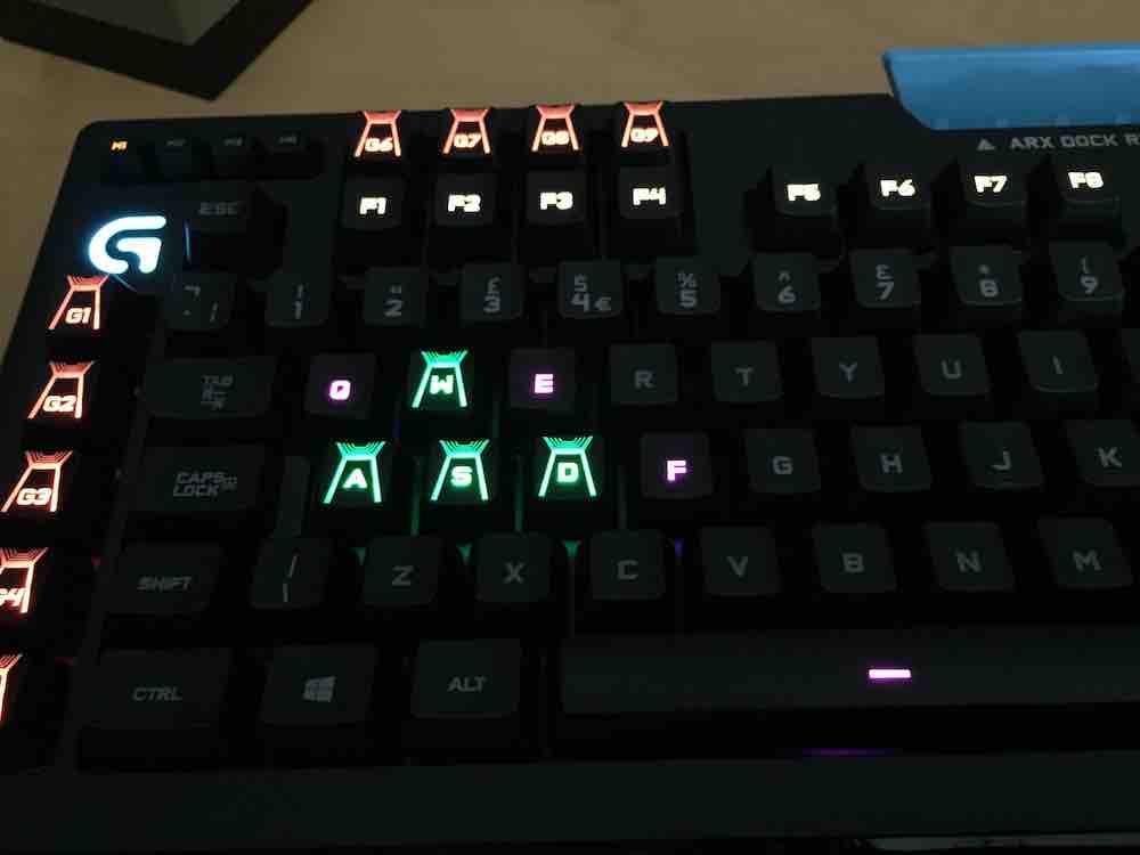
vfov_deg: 48.2
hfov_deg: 61.7
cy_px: 428
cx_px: 570
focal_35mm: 29
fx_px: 955
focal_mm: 4.15
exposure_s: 1/17
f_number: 2.2
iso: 1000
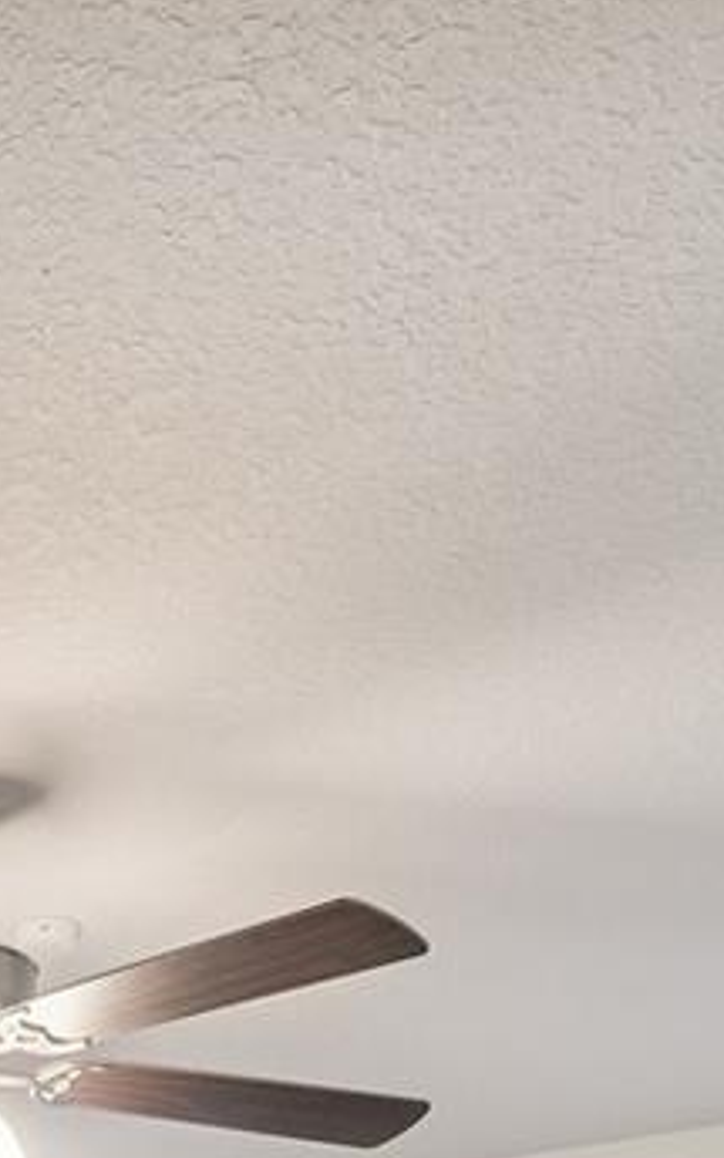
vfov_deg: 23.1
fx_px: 2241
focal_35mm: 71
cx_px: -350
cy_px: 1767
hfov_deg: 16.7
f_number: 7.1
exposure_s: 1/3.33
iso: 100
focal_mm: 10
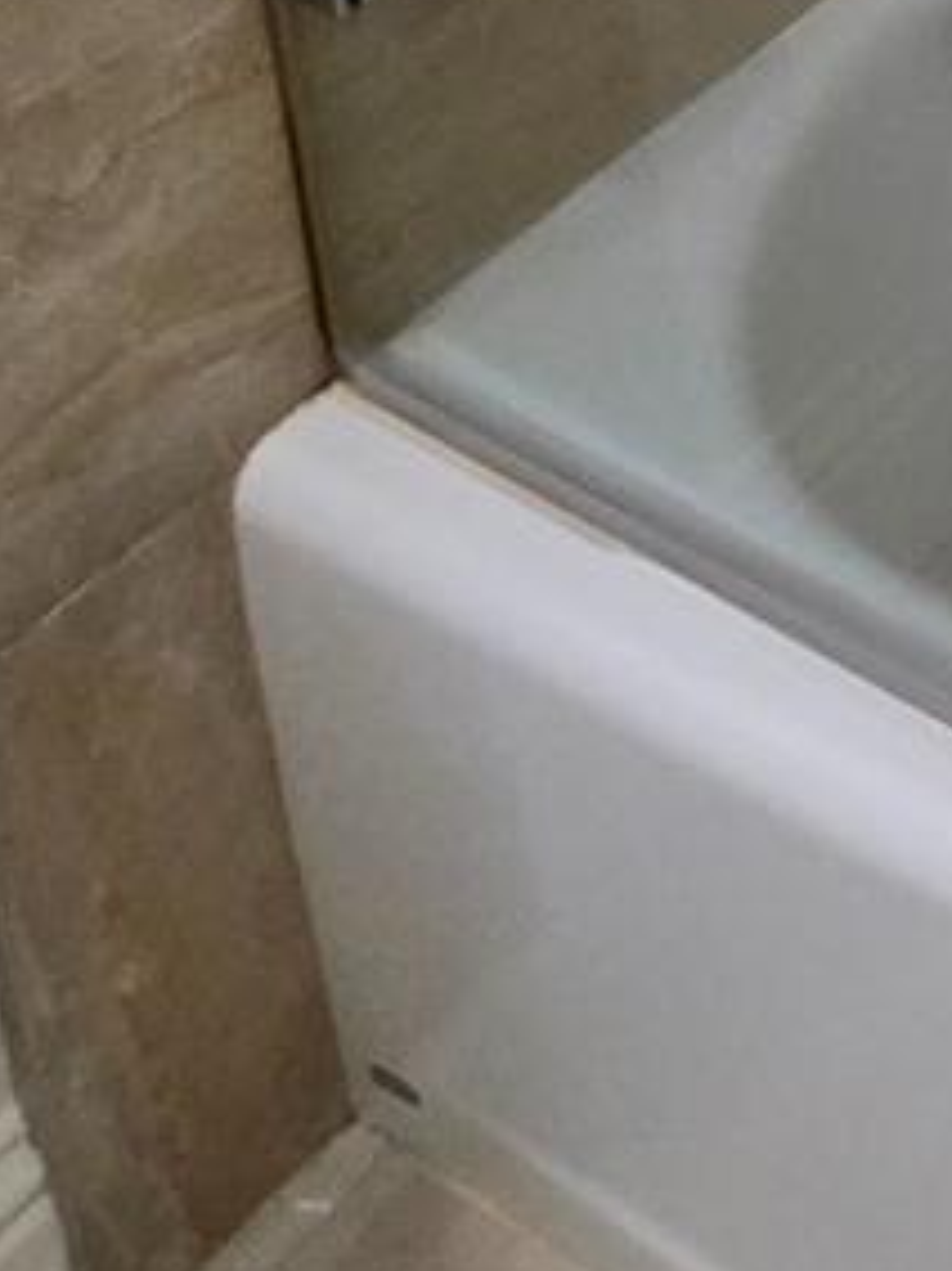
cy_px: -1514
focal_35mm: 69
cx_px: 2216
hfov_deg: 14.7
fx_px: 2532
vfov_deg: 16.8
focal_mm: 2.2
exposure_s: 1/60
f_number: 2.2
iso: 250
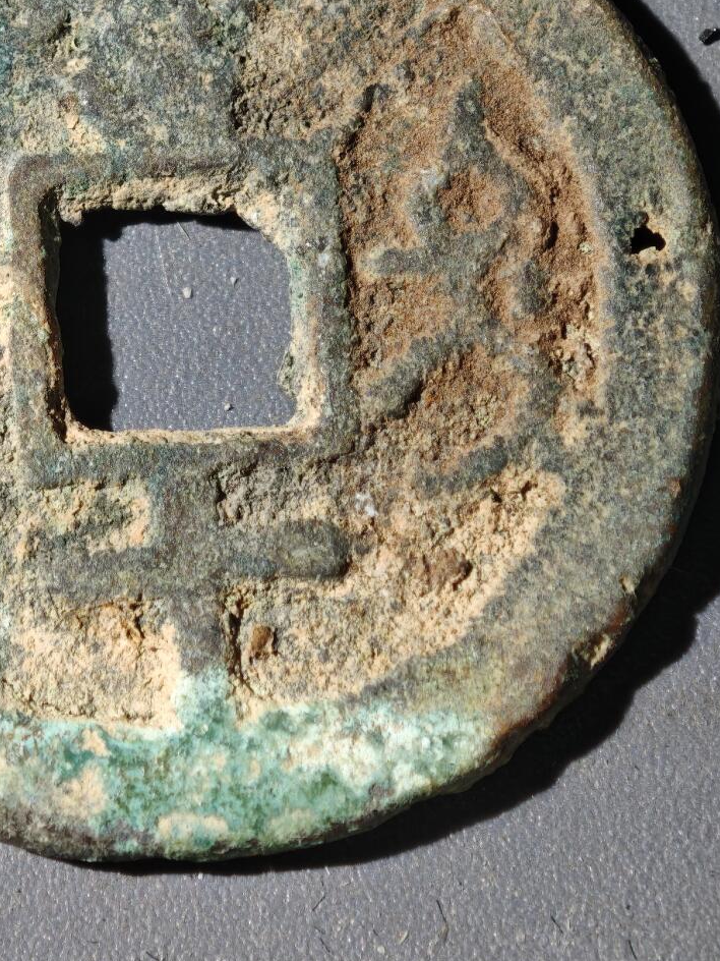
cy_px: 291
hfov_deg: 8.0
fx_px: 5131
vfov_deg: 10.7
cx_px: 163
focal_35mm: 185
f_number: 2
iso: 160
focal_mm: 9
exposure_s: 1/100
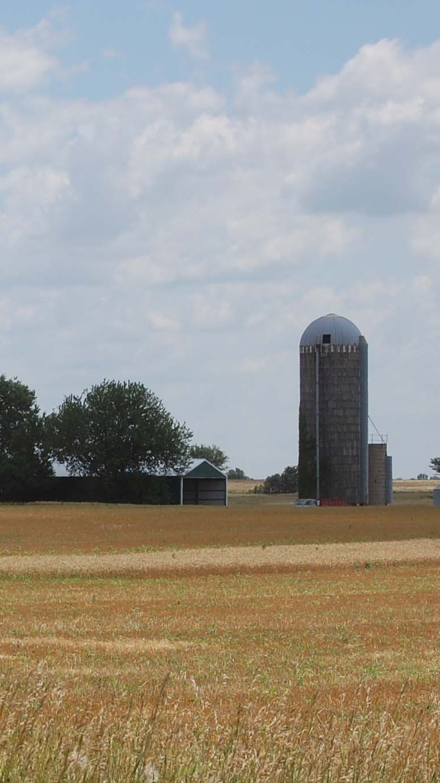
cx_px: -84
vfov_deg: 11.3
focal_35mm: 190
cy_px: 476
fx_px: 3945
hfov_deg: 6.3
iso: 200
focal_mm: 55
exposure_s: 1/400
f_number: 10
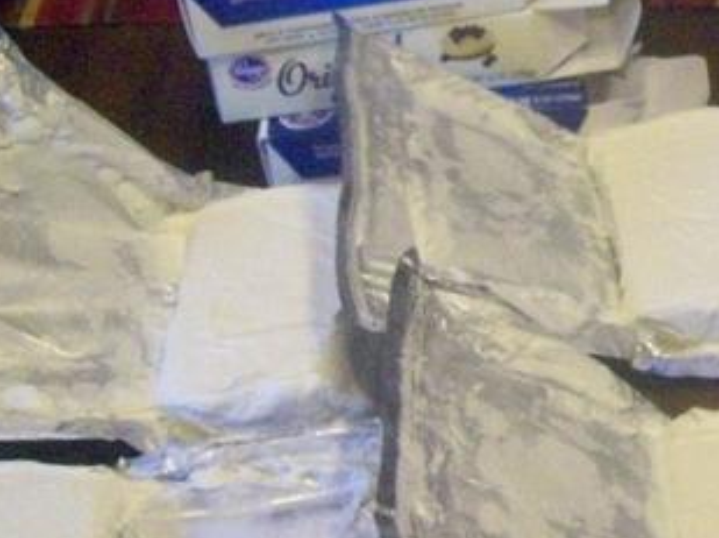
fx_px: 2178
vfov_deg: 14.1
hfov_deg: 17.8
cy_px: 261
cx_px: 880
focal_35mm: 105
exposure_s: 1/128
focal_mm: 6
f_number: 2.7
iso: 504
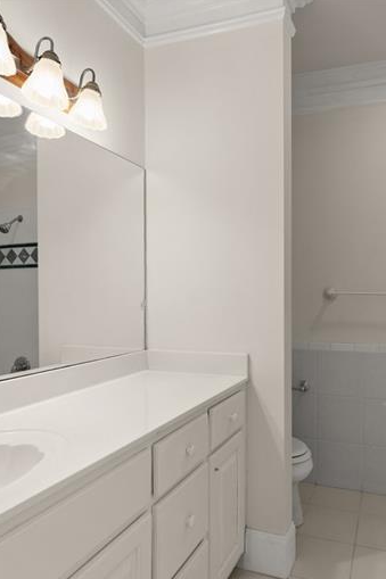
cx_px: 268
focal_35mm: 22
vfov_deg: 78.6
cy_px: 300
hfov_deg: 55.6
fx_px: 354
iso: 2000
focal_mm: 14
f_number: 7.1
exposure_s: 1/15
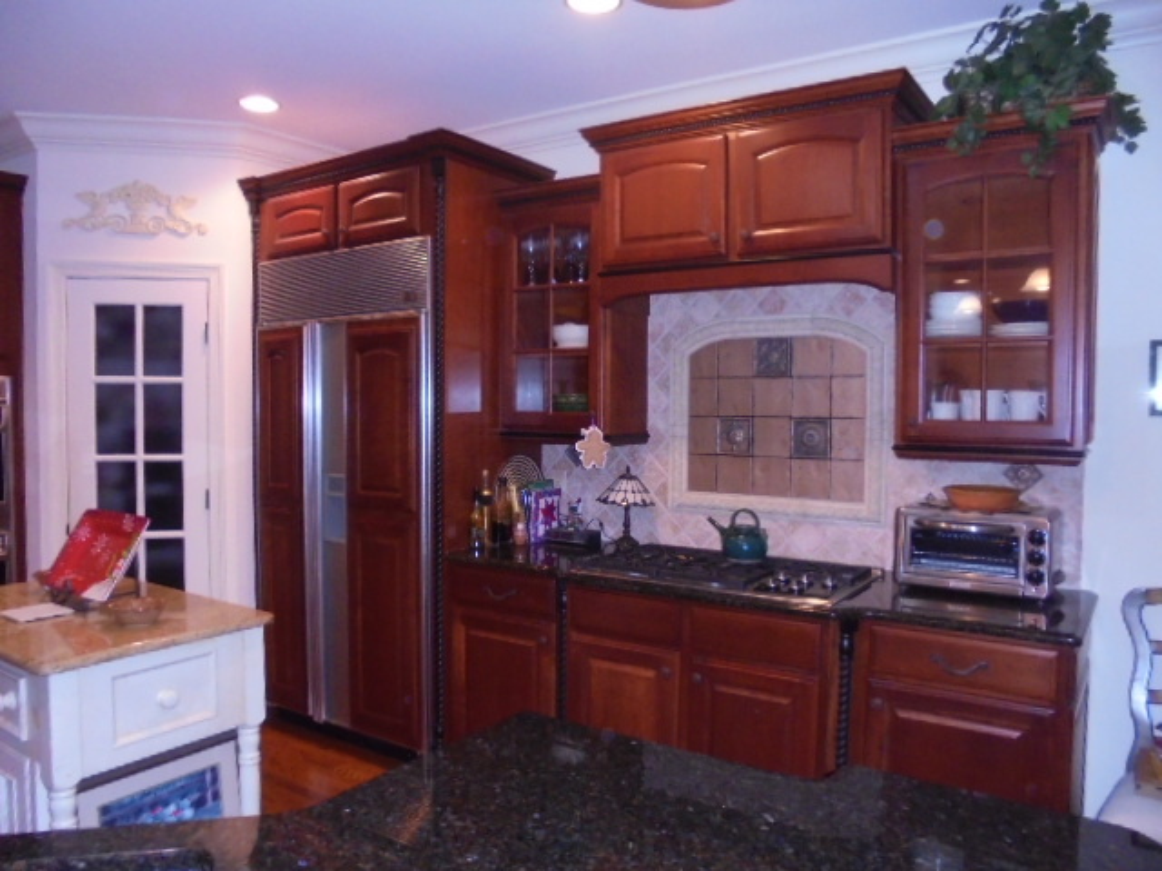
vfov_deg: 53.1
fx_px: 873
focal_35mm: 26
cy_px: 436
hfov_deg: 67.3
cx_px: 581
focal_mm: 4.6
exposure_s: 1/30
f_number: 3.5
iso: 500
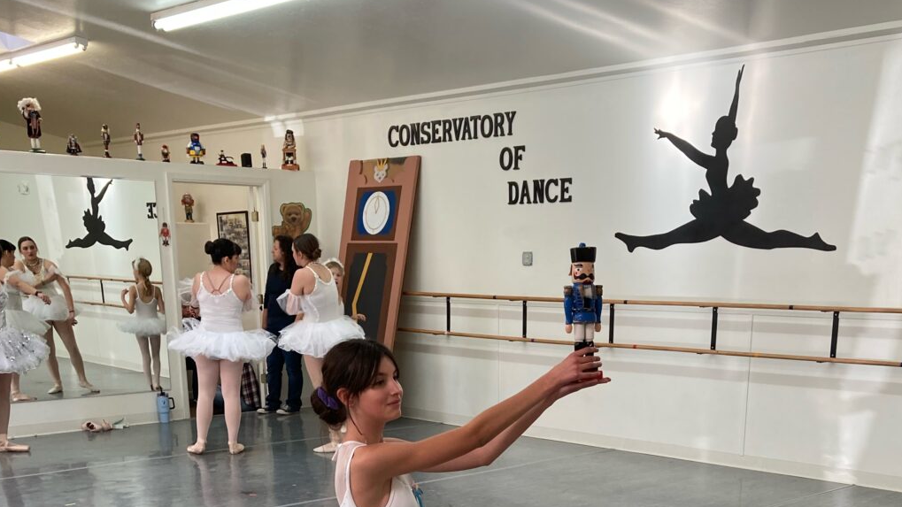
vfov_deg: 23.7
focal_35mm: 46
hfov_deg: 44.5
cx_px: 497
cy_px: 611
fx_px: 1100
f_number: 1.8
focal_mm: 3.99
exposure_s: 1/60
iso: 50
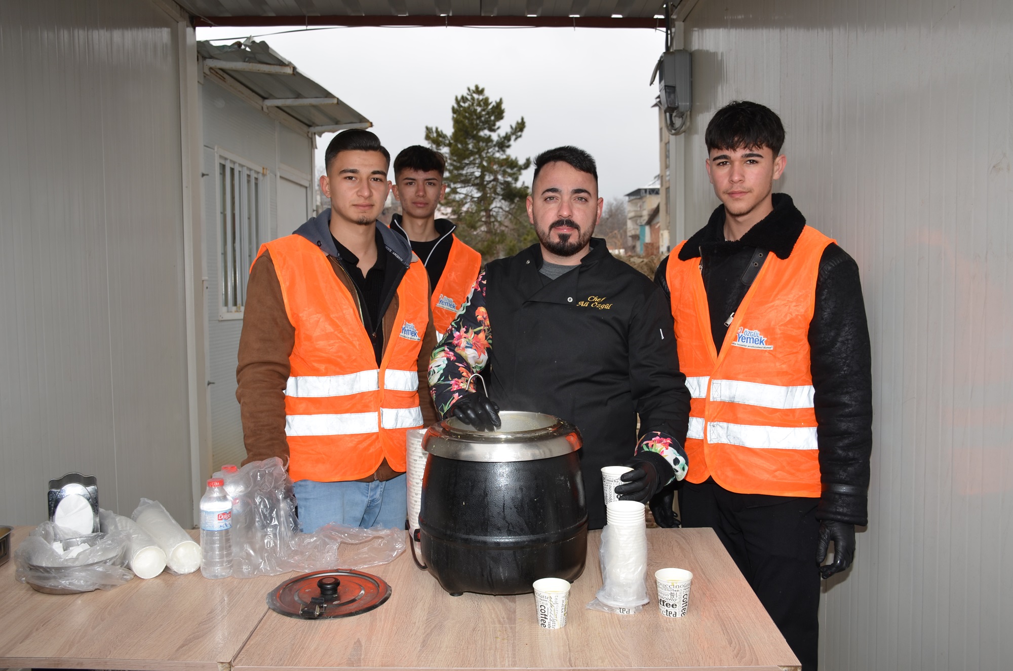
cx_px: 506
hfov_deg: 57.3
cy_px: 336
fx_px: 927
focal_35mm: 33
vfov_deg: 39.8
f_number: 5.6
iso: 110
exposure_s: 1/125
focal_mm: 22
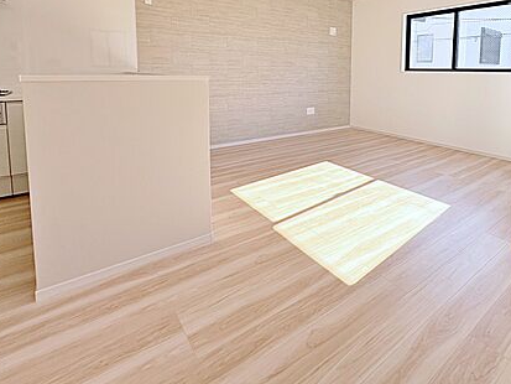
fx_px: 310
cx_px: 325
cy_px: 97
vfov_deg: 60.1
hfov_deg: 77.3
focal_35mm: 21
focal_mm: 2.22
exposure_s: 1/255
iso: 64
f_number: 2.2
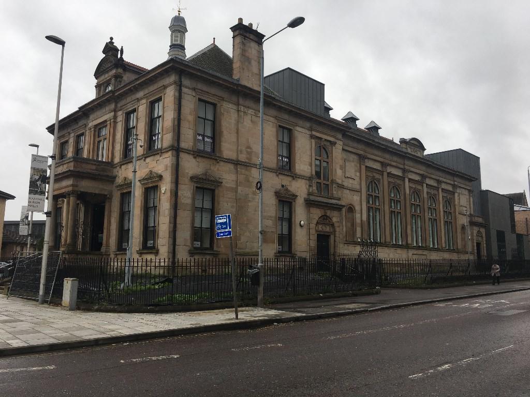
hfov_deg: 61.7
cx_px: 265
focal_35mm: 29
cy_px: 198
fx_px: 444
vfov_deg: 48.2
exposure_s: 1/373
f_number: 2.2
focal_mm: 4.15
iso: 25
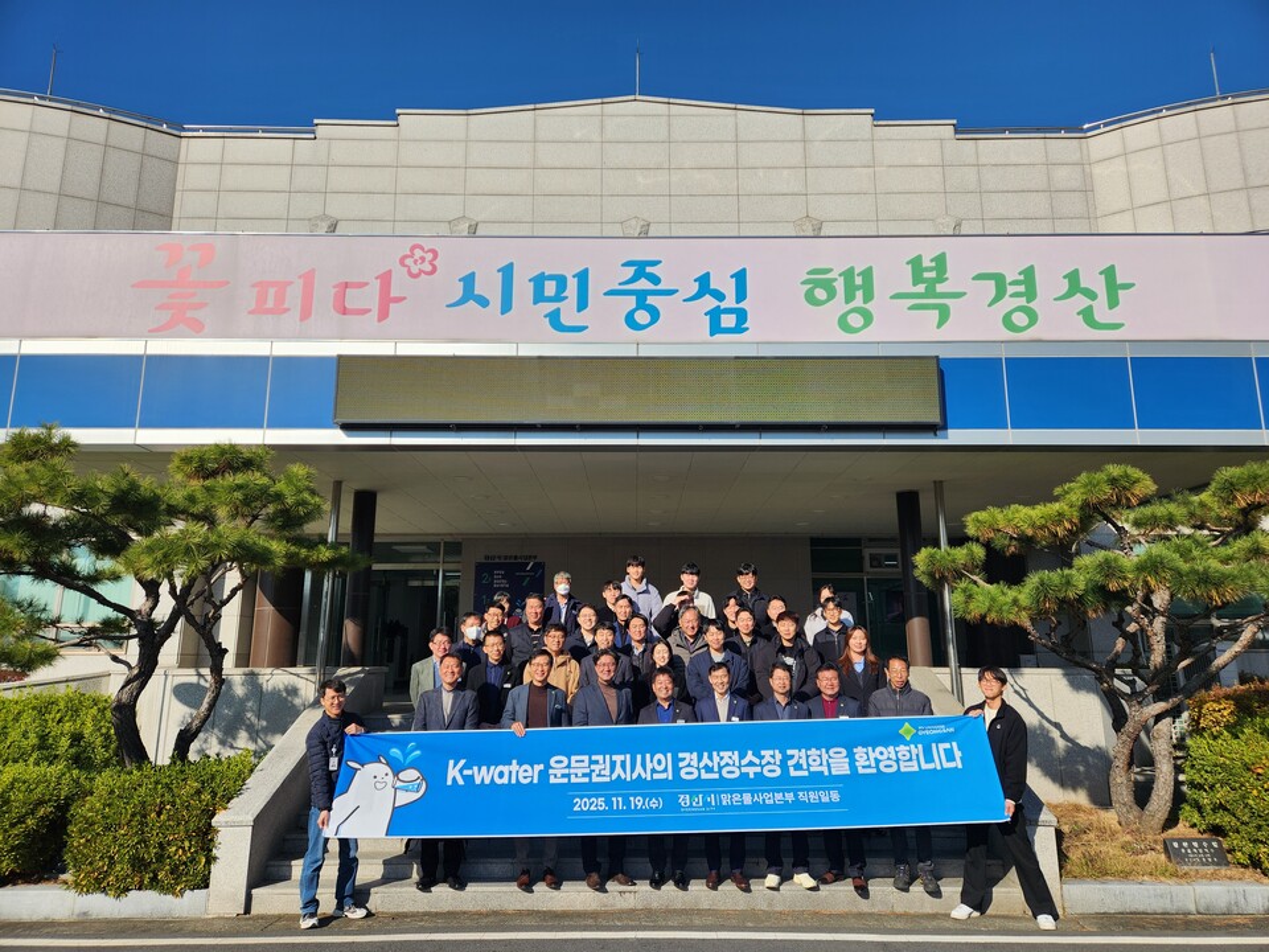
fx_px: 843
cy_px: 476
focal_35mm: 23
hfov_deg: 73.9
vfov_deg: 58.9
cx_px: 634
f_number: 1.8
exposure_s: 1/2565
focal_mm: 5.4
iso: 20
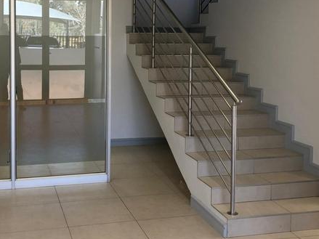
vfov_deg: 28.2
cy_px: 65
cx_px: 116
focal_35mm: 51
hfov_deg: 37.2
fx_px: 470
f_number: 1.8
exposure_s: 1/33
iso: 25
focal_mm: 3.99
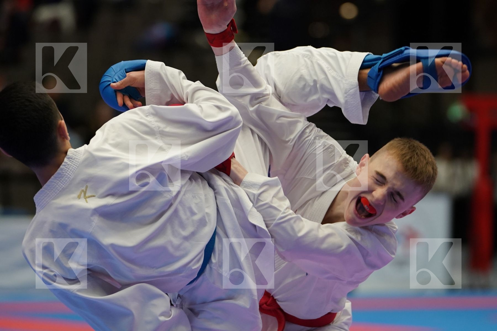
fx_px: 2940
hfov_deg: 9.7
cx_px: 248
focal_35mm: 213
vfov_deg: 6.4
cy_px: 166
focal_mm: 142
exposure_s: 1/1000
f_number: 2.8
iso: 2000
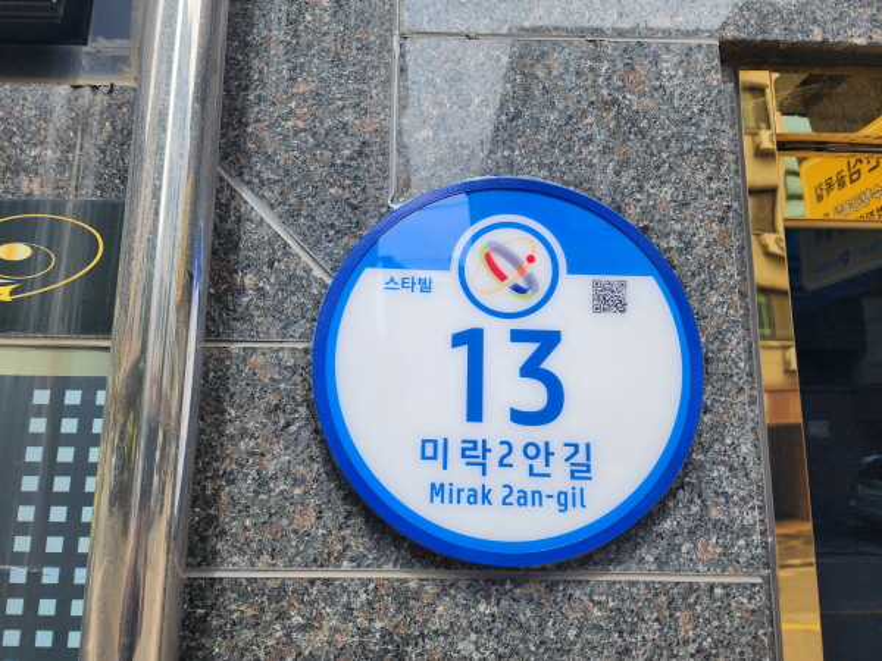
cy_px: 330
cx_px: 441
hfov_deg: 73.9
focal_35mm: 23
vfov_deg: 58.9
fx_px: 586
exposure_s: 1/601
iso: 12
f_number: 1.8
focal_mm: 6.4
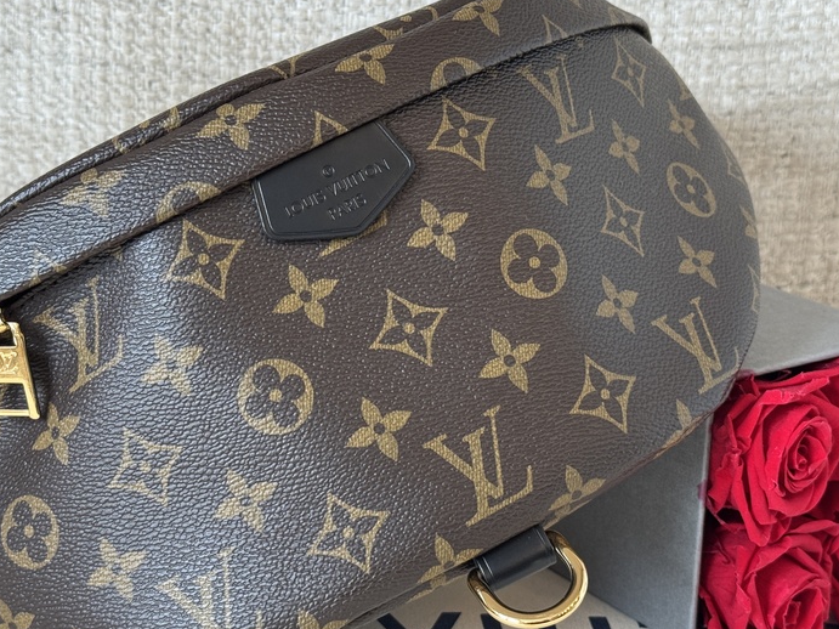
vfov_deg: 21.0
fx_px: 1696
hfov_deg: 27.8
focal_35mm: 70
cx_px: 395
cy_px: 325
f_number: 1.78
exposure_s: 1/100
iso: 100
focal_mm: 6.76
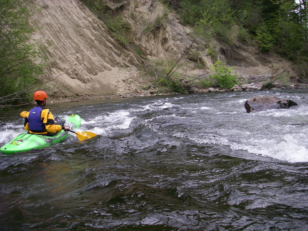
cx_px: 154
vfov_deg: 37.7
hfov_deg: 49.0
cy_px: 116
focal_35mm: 38
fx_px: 338
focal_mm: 6.3
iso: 64
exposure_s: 1/160
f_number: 3.3
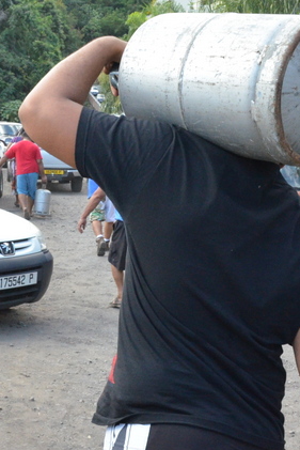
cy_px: 215
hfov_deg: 18.4
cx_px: 85
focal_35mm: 74
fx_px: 924
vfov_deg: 27.3
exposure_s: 1/640
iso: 3200
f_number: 13
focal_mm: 26
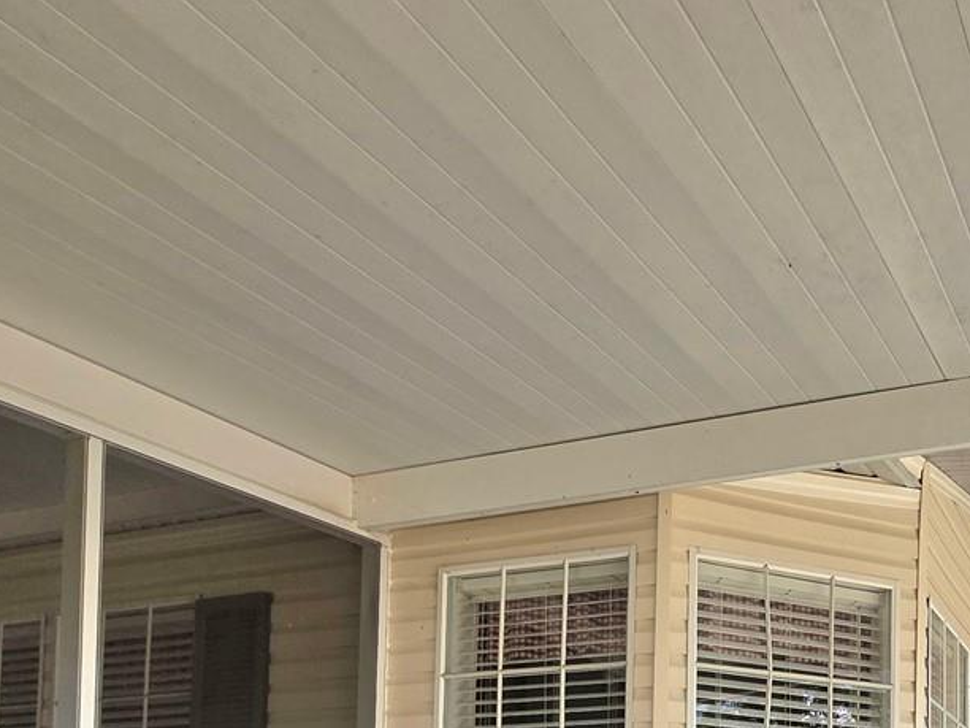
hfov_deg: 48.8
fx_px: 953
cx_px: 854
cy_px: 899
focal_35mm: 34
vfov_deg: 33.1
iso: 40
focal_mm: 2.2
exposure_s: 1/1111
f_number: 1.9
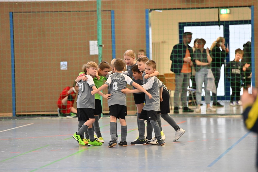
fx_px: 1433
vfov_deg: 6.9
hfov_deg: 10.3
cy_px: 86
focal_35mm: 200
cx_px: 129
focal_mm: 200
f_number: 3.5
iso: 8000
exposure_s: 1/1000
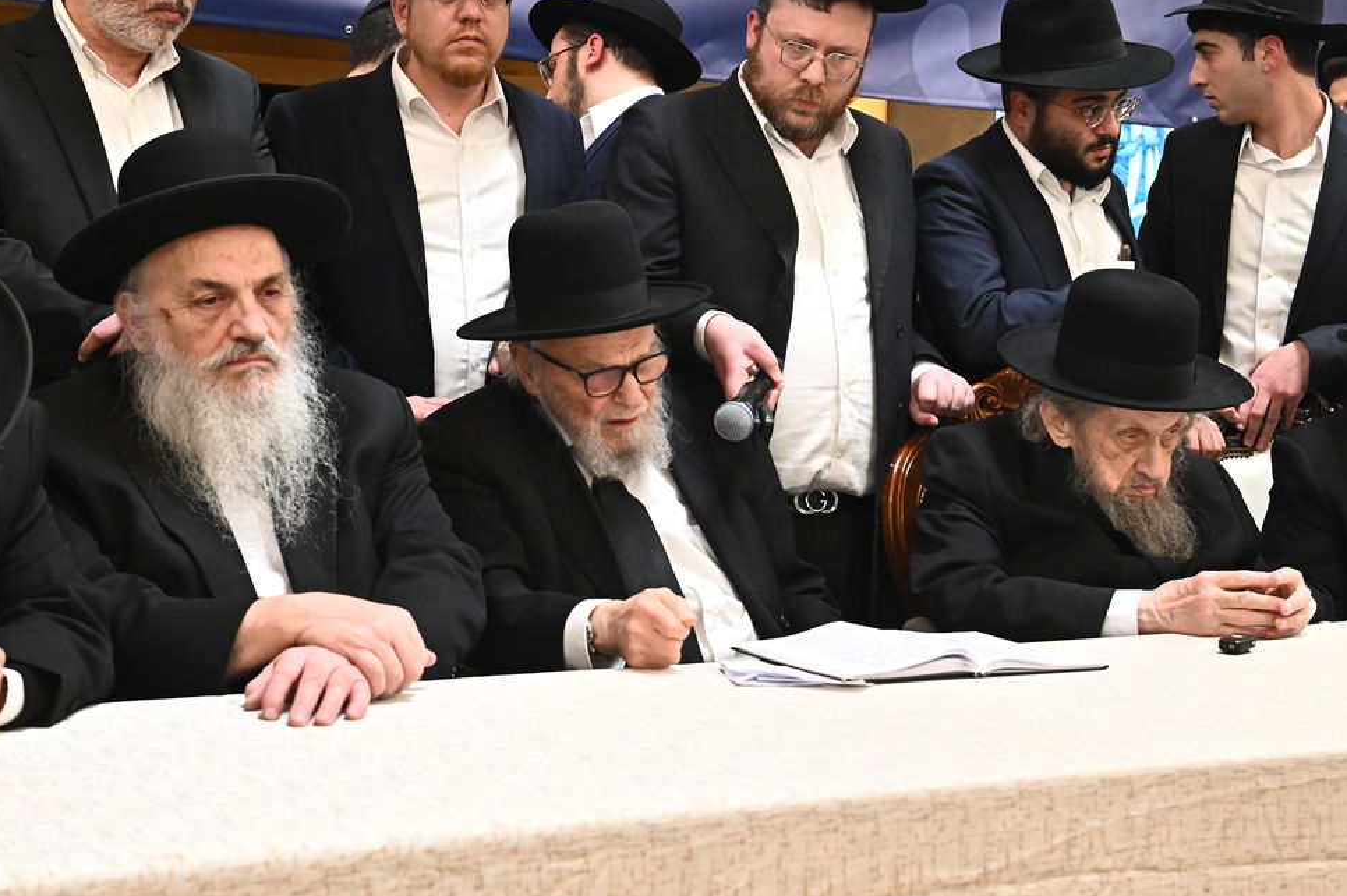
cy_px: 354
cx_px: 612
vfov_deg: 23.3
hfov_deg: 34.5
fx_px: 2169
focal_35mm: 58
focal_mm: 40
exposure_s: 1/125
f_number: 5
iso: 3200
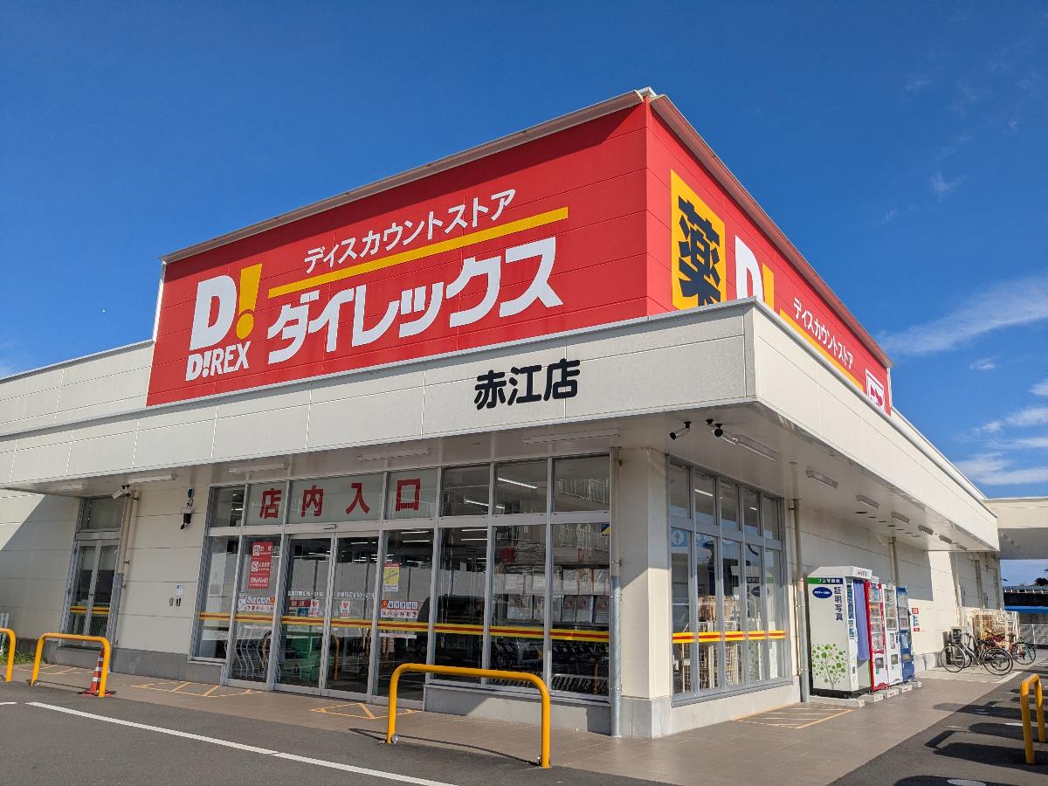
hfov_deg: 65.3
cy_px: 393
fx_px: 817
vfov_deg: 51.4
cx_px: 524
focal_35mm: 27
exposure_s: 1/7812
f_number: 1.73
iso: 67
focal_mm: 4.38
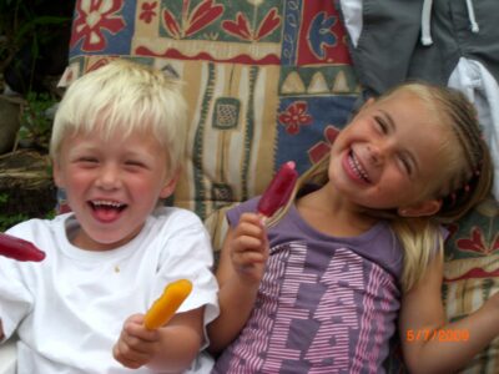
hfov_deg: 17.3
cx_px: 250
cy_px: 187
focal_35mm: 114
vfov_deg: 13.0
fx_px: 1643
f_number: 5.2
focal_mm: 18.6
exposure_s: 1/160
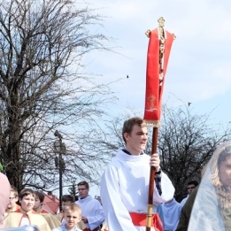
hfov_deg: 28.9
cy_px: 186
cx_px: 43
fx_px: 438
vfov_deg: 28.9
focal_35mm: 58
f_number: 6.4
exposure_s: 1/450
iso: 400
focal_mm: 18
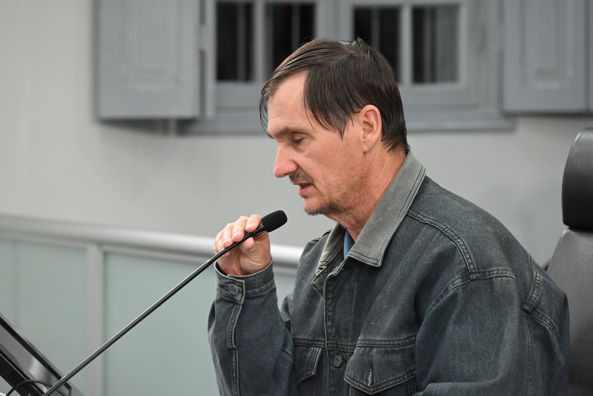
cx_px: 296
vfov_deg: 8.6
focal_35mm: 160
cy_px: 198
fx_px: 2636
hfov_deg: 12.8
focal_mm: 160
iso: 3200
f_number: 6.3
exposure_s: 1/160
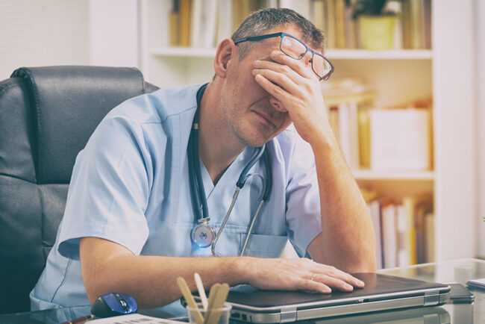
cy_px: 162
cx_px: 242
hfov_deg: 11.7
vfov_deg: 7.9
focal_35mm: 175
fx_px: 2359
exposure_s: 1/160
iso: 160
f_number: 5.6
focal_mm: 175
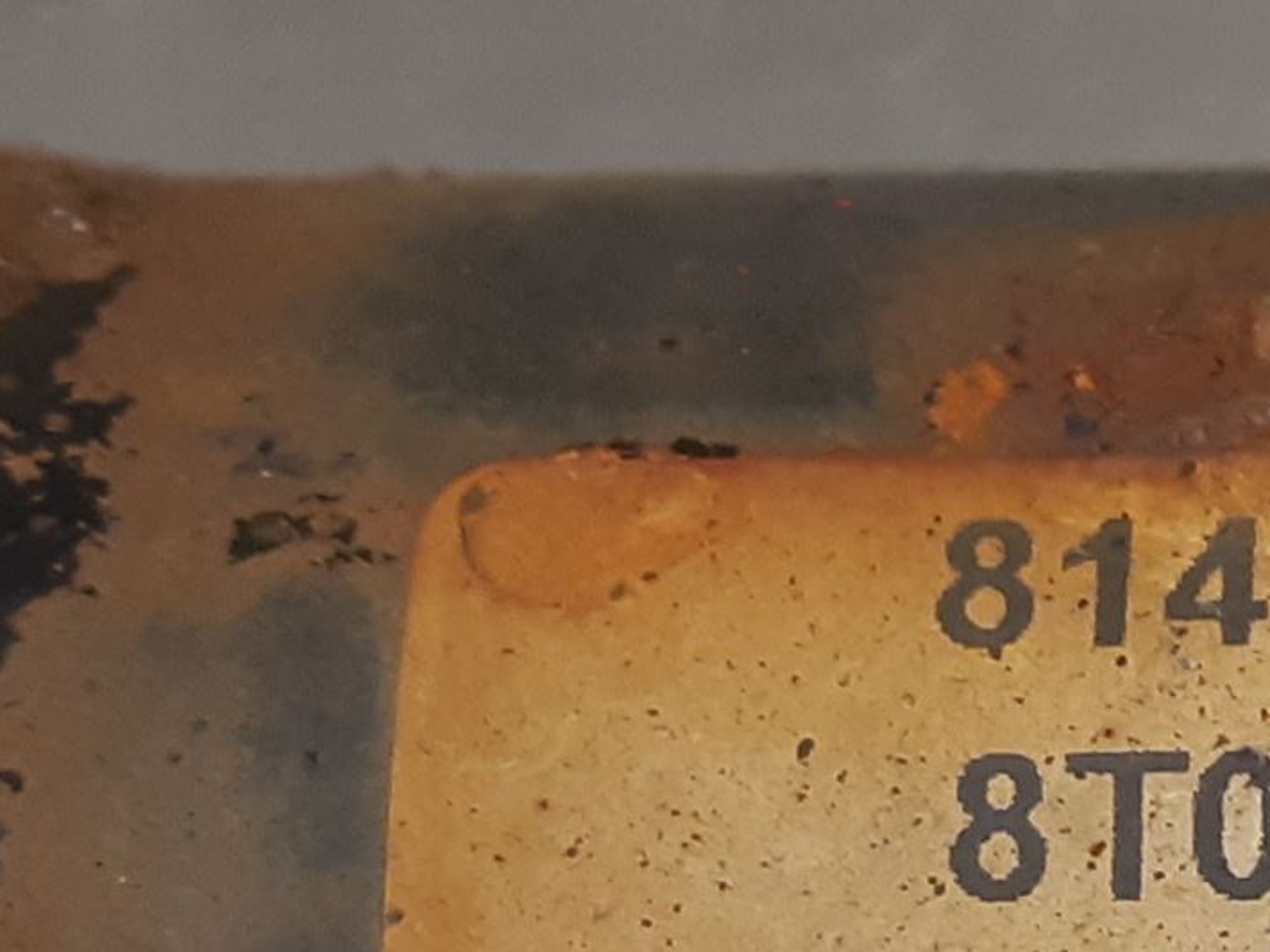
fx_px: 2751
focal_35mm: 75
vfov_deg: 18.8
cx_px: 1655
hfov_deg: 23.1
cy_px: 1068
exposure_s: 1/50
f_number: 1.7
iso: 160
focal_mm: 3.93
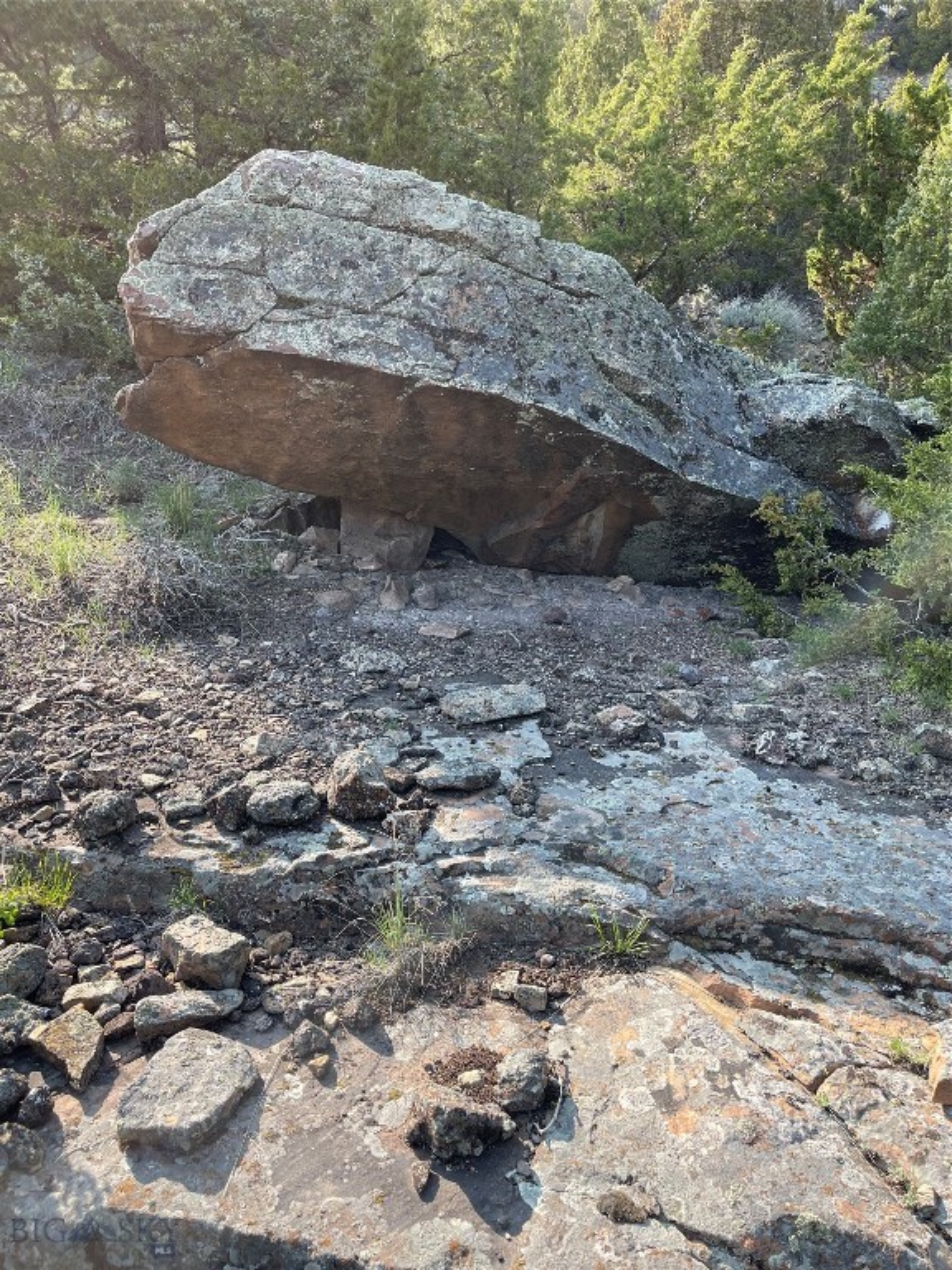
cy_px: 635
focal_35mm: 26
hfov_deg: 53.1
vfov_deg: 67.3
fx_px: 953
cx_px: 476
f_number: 1.6
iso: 32
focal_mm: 5.1
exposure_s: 1/642
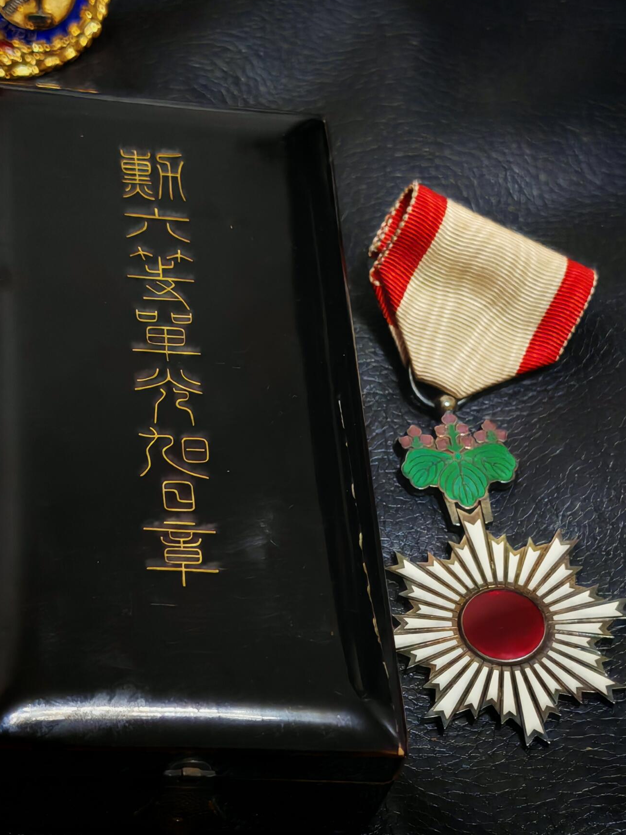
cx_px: 308
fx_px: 2387
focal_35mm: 99
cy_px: 428
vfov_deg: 19.8
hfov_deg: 14.9
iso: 640
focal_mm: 7.62
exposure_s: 1/50
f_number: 1.6
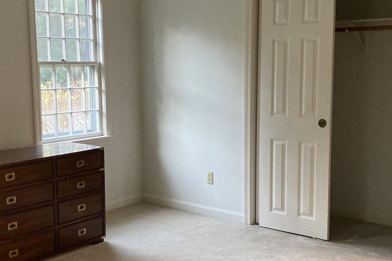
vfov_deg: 27.0
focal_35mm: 50
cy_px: 144
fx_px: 544
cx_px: 186
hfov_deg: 39.6
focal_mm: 3.99
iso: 400
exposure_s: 1/40
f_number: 1.8
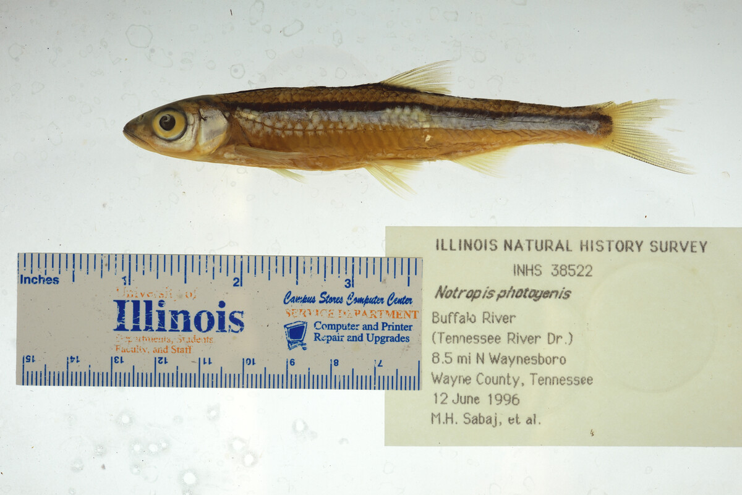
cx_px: 371
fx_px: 1237
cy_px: 248
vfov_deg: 22.6
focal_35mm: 60
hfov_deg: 33.4
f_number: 10
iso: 100
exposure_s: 1/200
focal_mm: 60
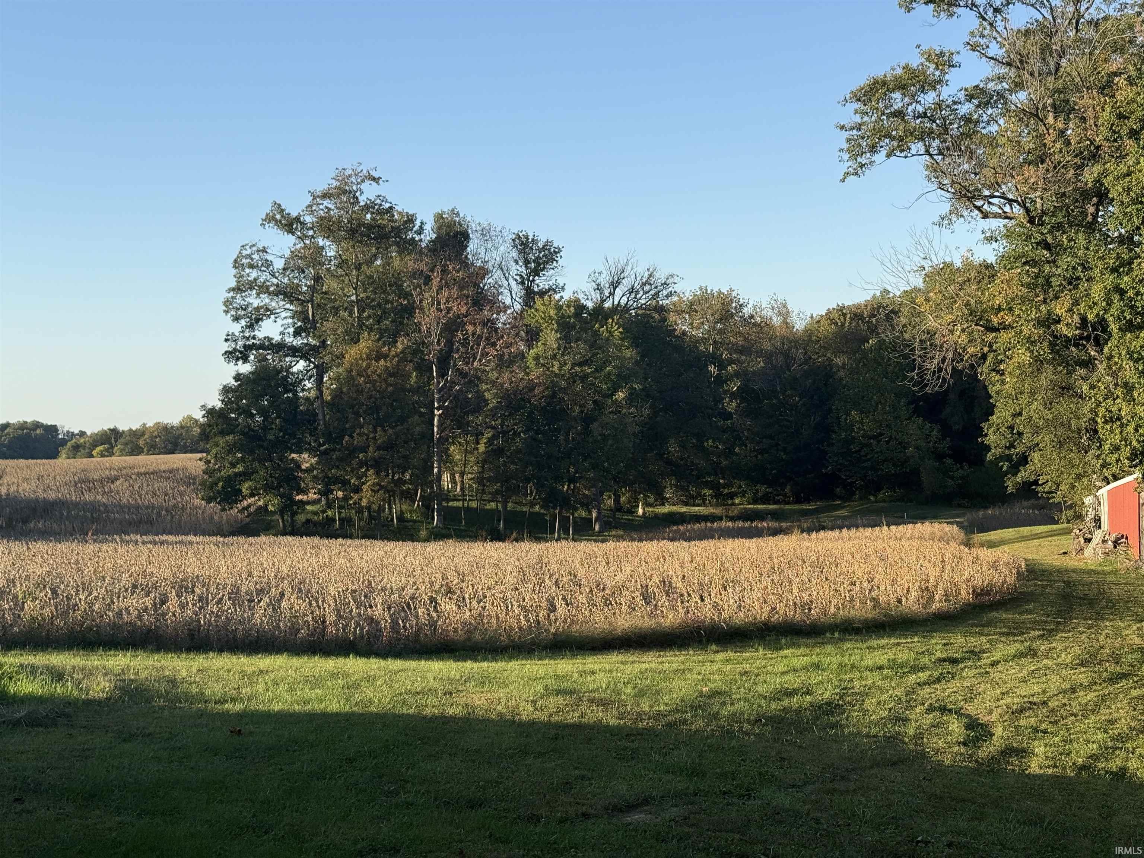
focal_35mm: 48
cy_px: 429
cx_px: 572
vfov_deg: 30.3
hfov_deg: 39.7
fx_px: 1586
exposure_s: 1/2273
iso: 80
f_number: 1.78
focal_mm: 6.76
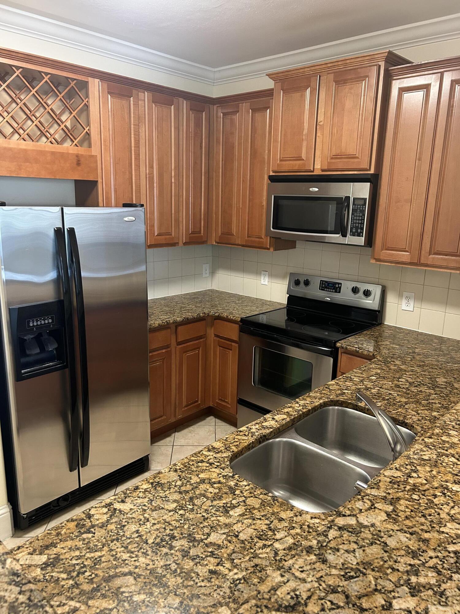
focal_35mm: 26
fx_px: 461
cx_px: 230
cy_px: 307
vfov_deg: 67.3
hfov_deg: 53.1
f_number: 1.5
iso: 250
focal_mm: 5.7
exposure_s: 1/60
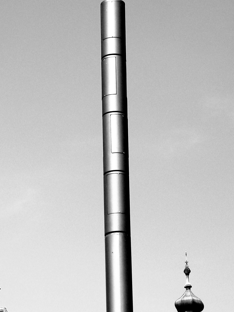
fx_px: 1469
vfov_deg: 12.1
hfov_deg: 9.1
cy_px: 143
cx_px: 22
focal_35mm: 163
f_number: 4.5
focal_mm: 15.1
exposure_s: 1/530
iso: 80
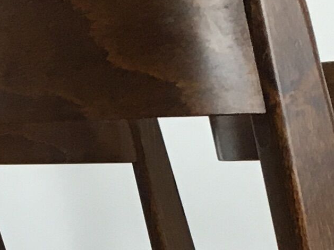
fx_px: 1794
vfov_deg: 7.4
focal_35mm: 186
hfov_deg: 10.6
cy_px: 645
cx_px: 106
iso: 50
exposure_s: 1/33
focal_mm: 4.15
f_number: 2.2
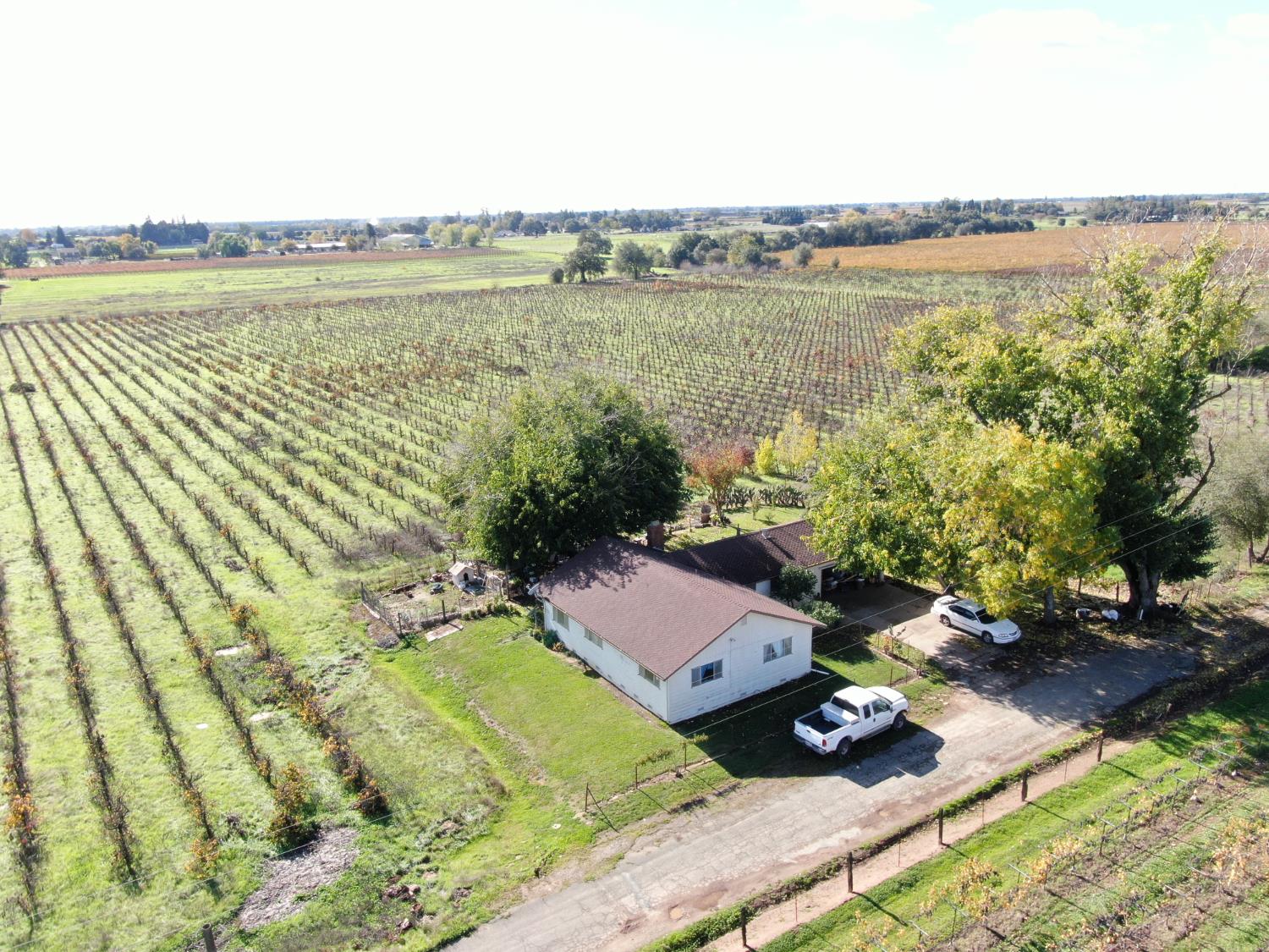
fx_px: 953
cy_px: 476
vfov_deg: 53.1
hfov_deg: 67.3
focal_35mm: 26
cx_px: 634
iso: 100
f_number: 2.9
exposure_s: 1/400
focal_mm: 4.68
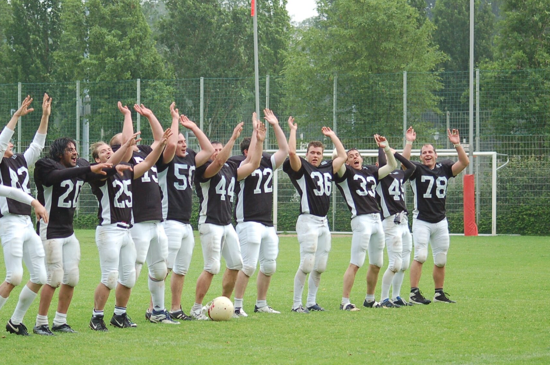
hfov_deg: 15.1
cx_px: 219
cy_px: 188
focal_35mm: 136
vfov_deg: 10.0
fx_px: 2074
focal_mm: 70
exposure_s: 1/640
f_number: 4
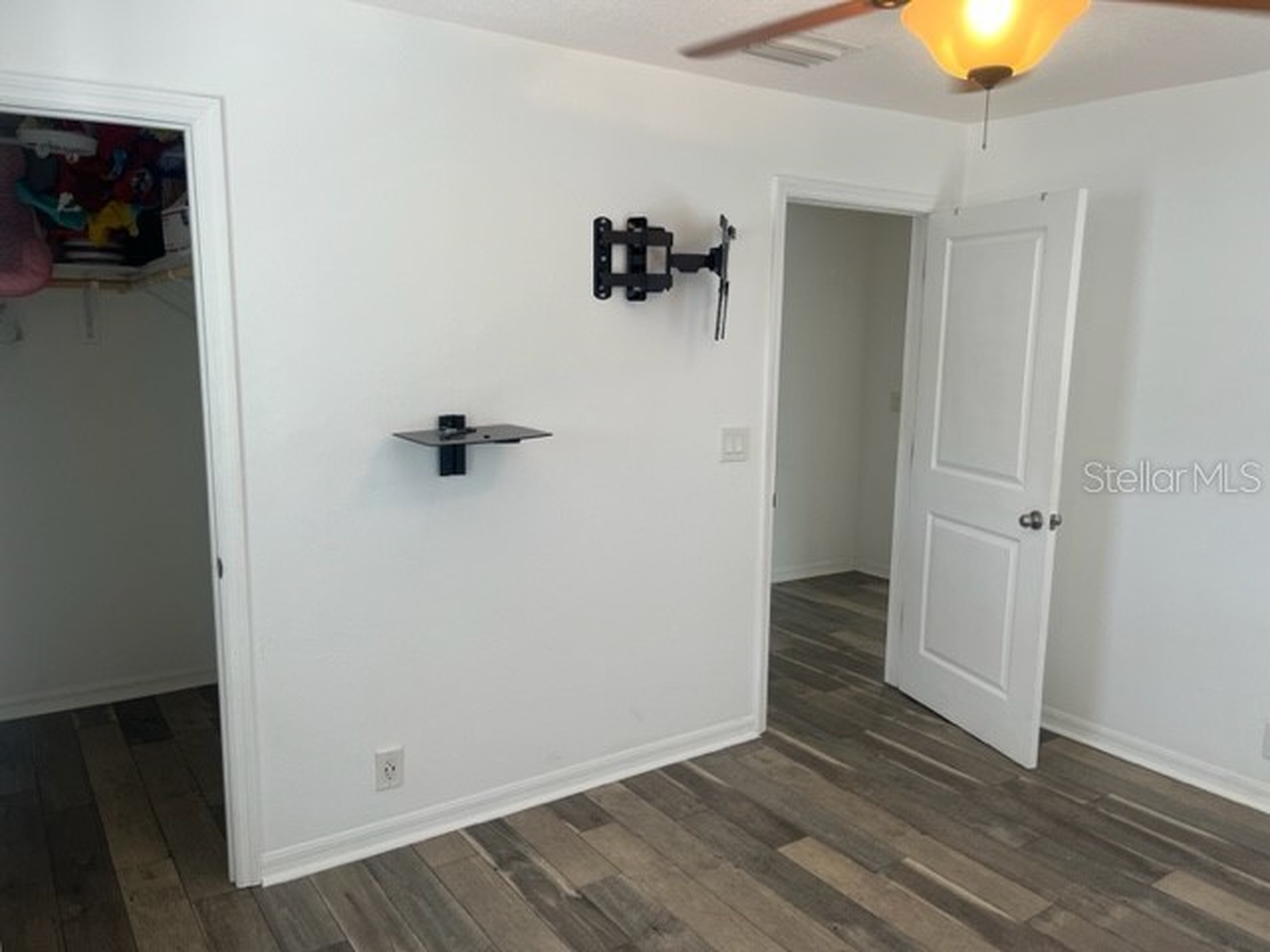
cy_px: 476
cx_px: 635
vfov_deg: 53.1
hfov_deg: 67.3
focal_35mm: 26
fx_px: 954
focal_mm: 5.1
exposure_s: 1/120
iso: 100
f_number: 1.6
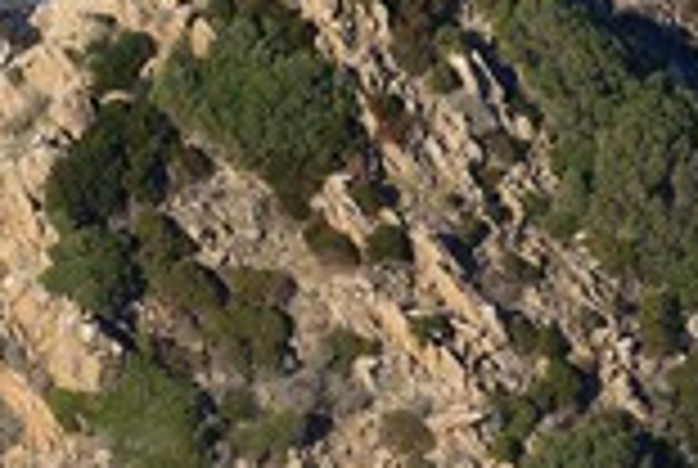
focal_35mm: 541
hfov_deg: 3.8
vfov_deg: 2.6
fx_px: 10509
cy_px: 158
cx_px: 117
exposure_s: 1/800
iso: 400
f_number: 9
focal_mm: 200
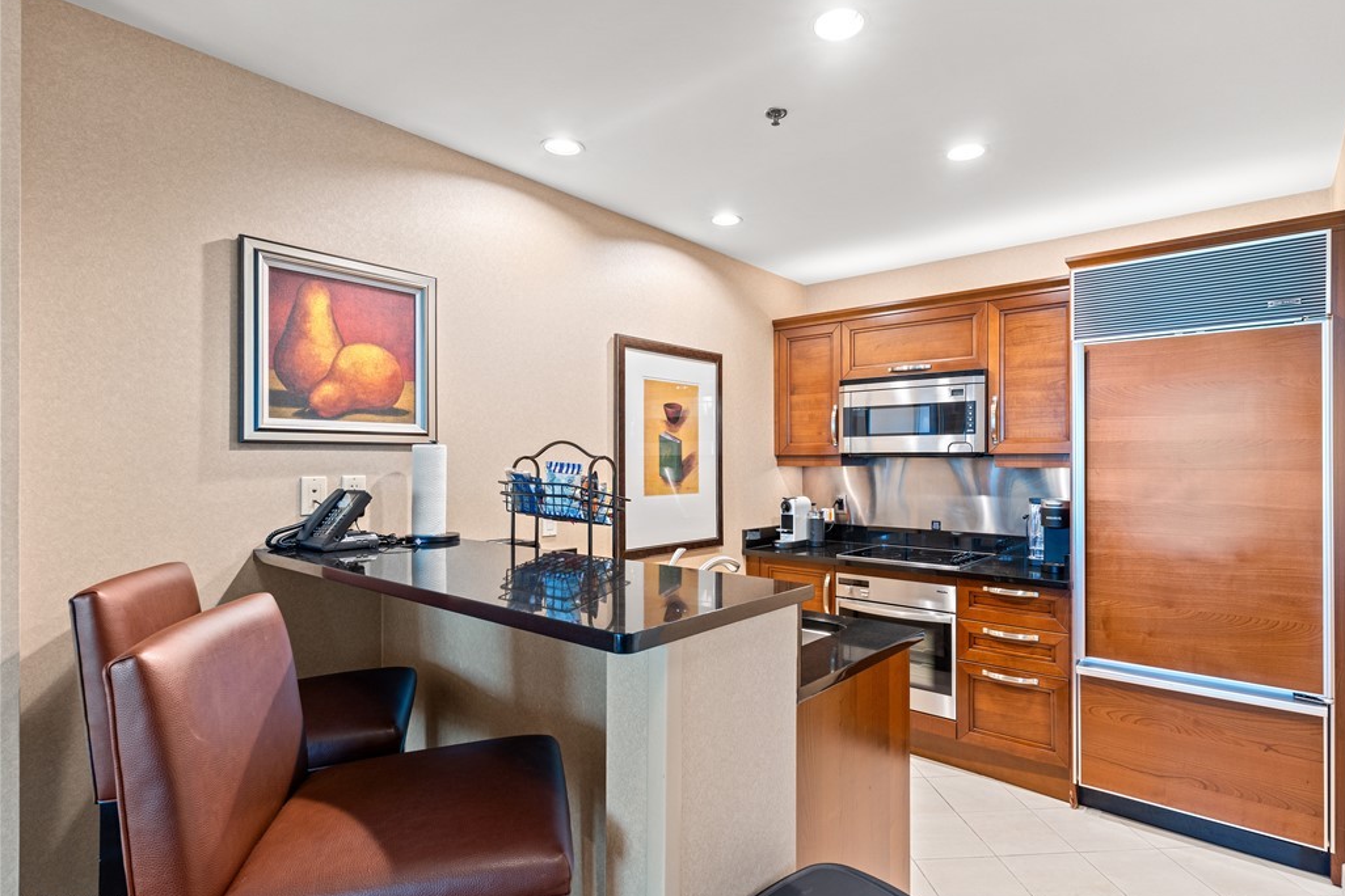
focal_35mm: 18
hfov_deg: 89.9
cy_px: 456
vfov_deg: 67.4
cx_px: 711
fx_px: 672
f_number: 9
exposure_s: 5
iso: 320
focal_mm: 17
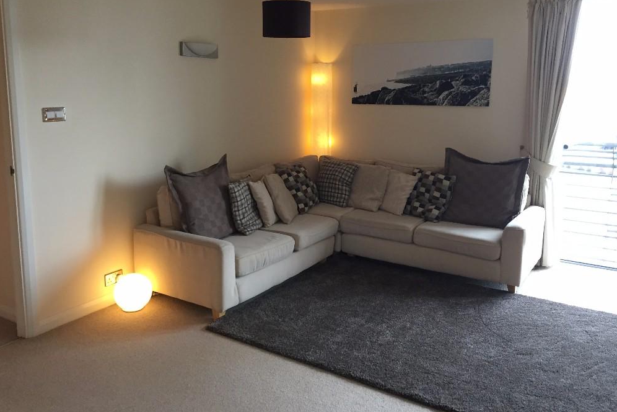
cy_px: 177
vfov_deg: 42.2
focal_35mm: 31
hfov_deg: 60.3
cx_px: 305
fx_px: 531
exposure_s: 1/30
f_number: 2.2
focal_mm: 4.15
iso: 125
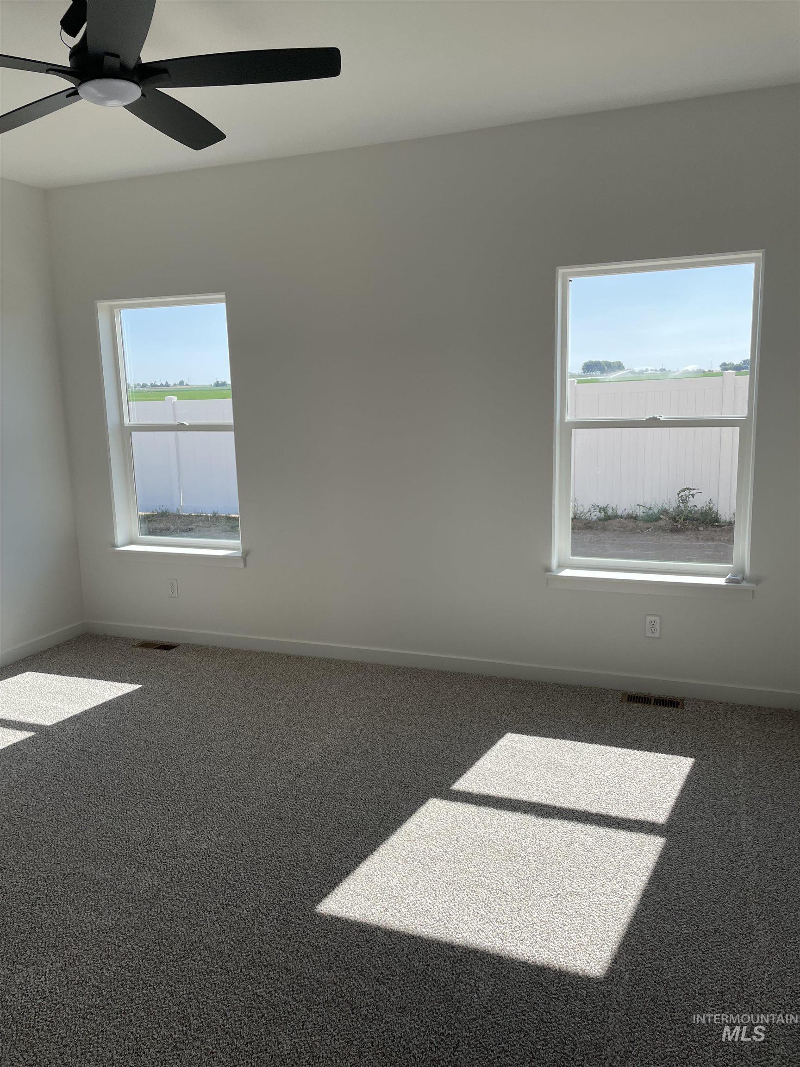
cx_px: 400
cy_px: 534
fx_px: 801
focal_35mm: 26
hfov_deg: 53.1
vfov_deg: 67.3
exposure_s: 1/1182
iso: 32
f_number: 1.6
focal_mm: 4.2
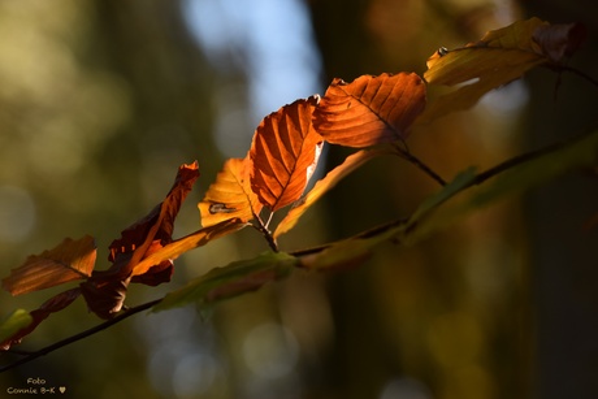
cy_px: 200
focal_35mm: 135
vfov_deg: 10.2
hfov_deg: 15.2
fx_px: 2243
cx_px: 299
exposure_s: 1/400
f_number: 3.2
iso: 200
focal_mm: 90
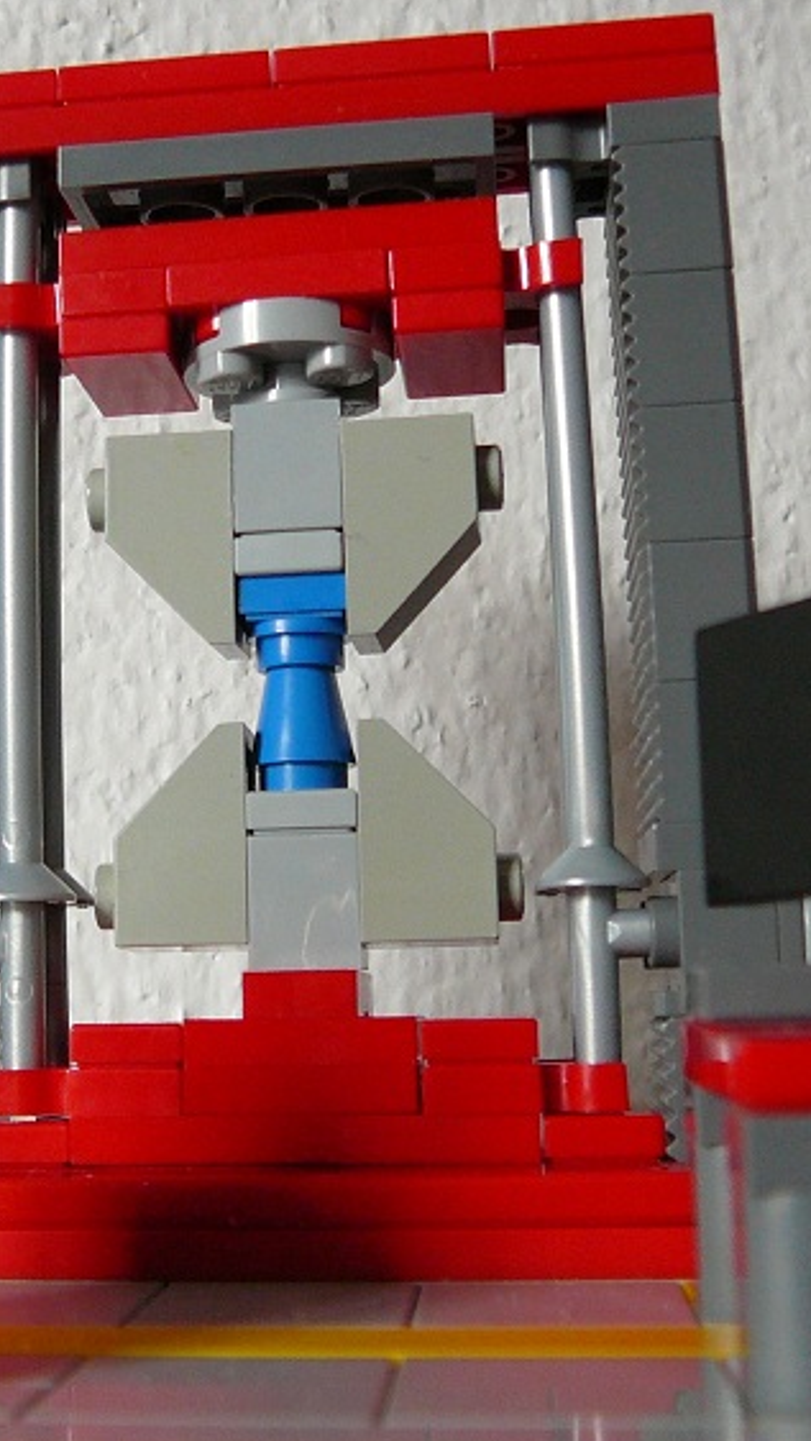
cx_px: 177
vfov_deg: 39.9
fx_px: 1986
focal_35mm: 52
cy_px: 717
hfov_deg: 22.8
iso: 200
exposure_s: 1/25
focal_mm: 5.2
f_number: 2.8
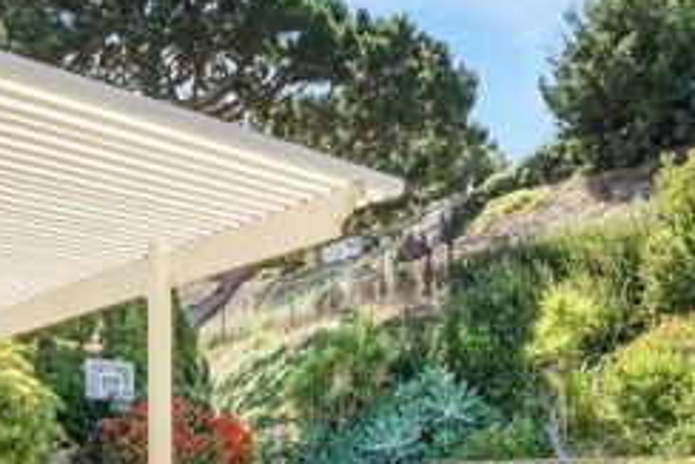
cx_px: 285
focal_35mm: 43
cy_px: 502
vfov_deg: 28.4
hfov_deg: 44.9
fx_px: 837
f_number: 16
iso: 200
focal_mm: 11
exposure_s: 1/25
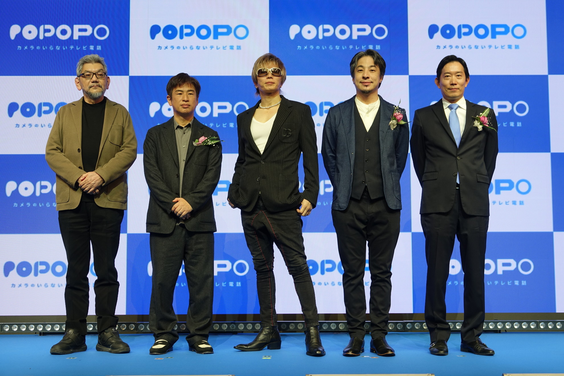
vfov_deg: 27.0
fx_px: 783
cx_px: 282
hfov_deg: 39.6
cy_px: 188
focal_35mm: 50
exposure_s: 1/50
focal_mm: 18.21
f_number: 3.2
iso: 125
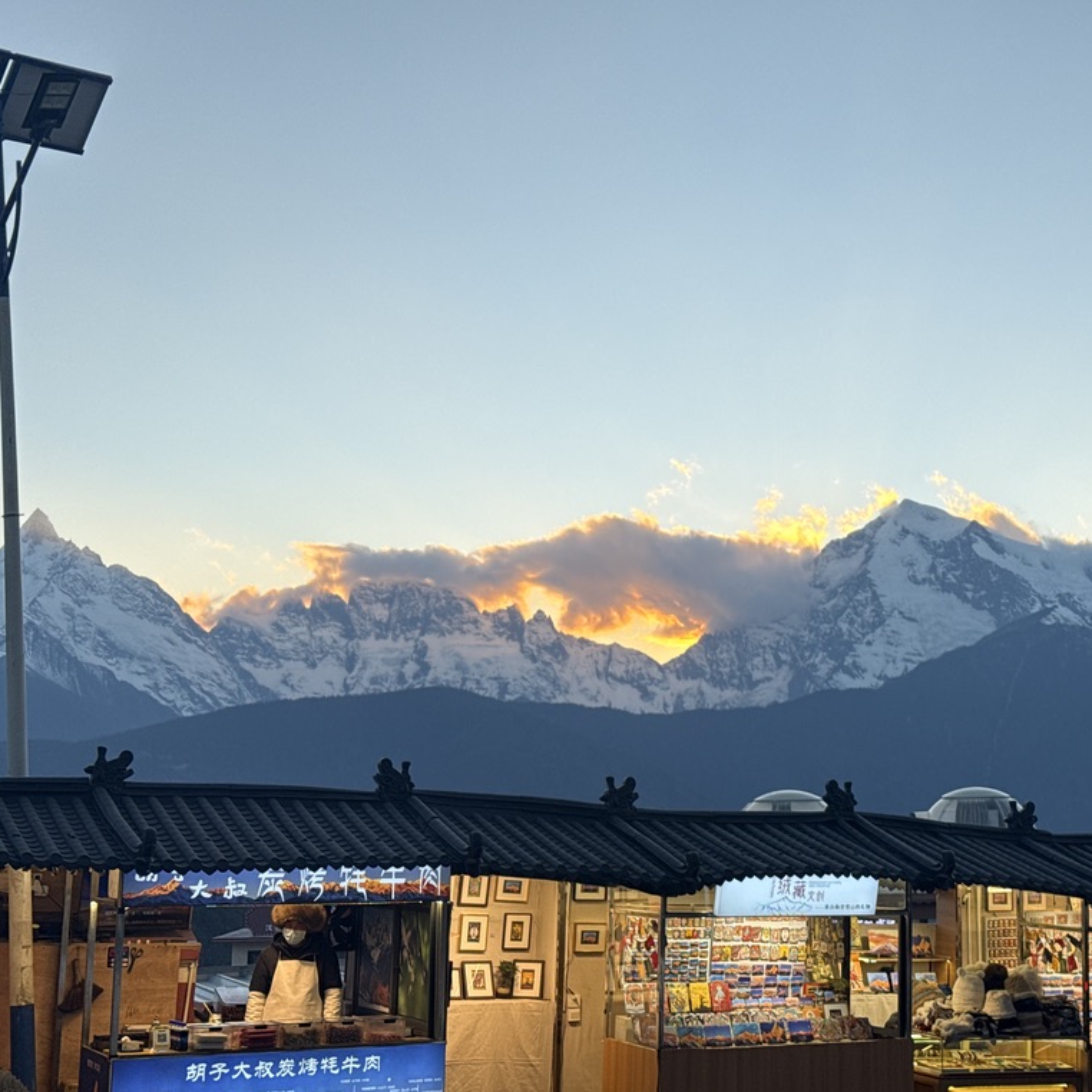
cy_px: 545
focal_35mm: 57
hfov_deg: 29.9
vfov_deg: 30.0
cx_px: 692
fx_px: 2034
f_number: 1.78
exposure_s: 1/261
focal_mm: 6.76
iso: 80
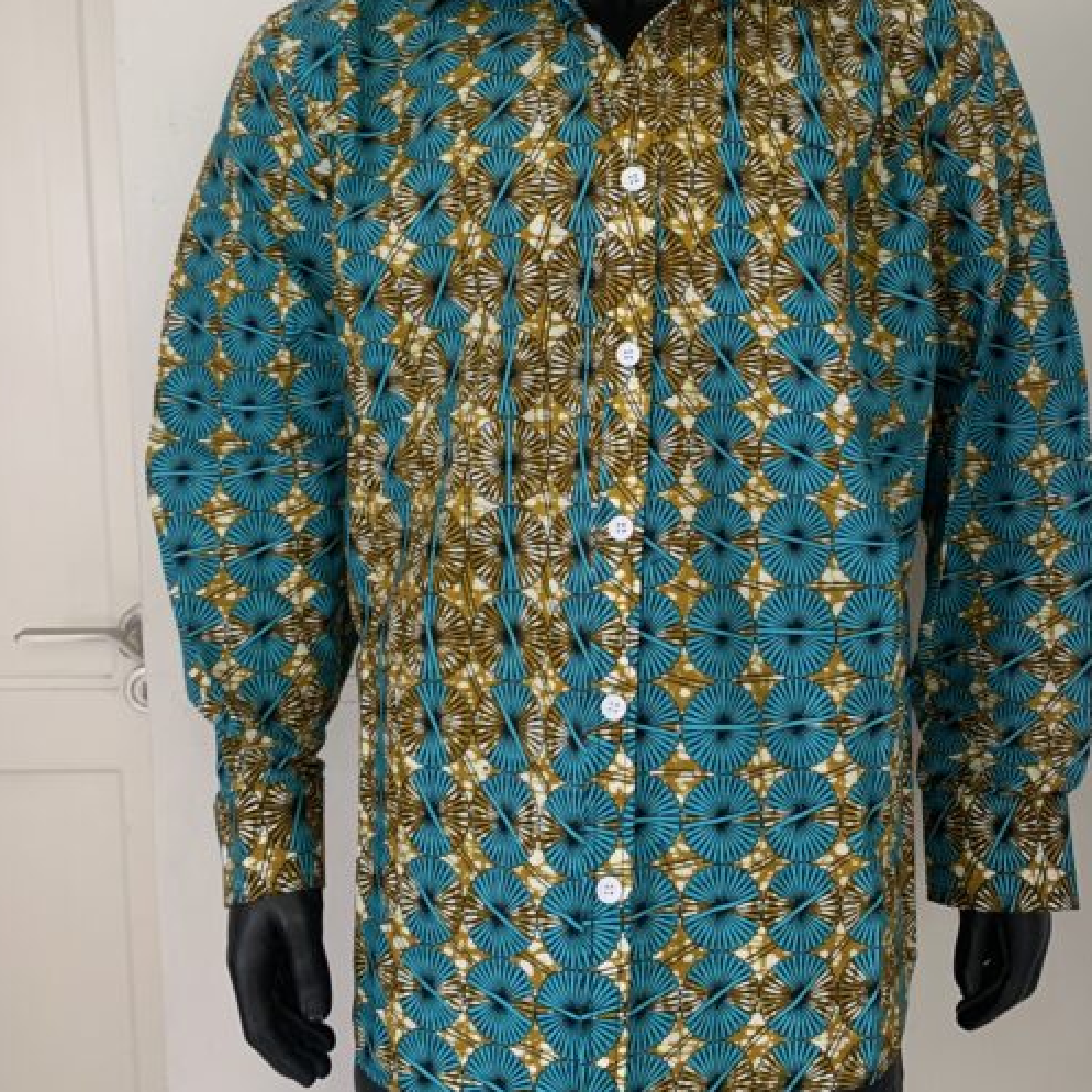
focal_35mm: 37
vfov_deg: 44.0
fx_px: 1321
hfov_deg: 44.8
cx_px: 635
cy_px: 334
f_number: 1.8
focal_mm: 4.25
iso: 125
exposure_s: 1/60
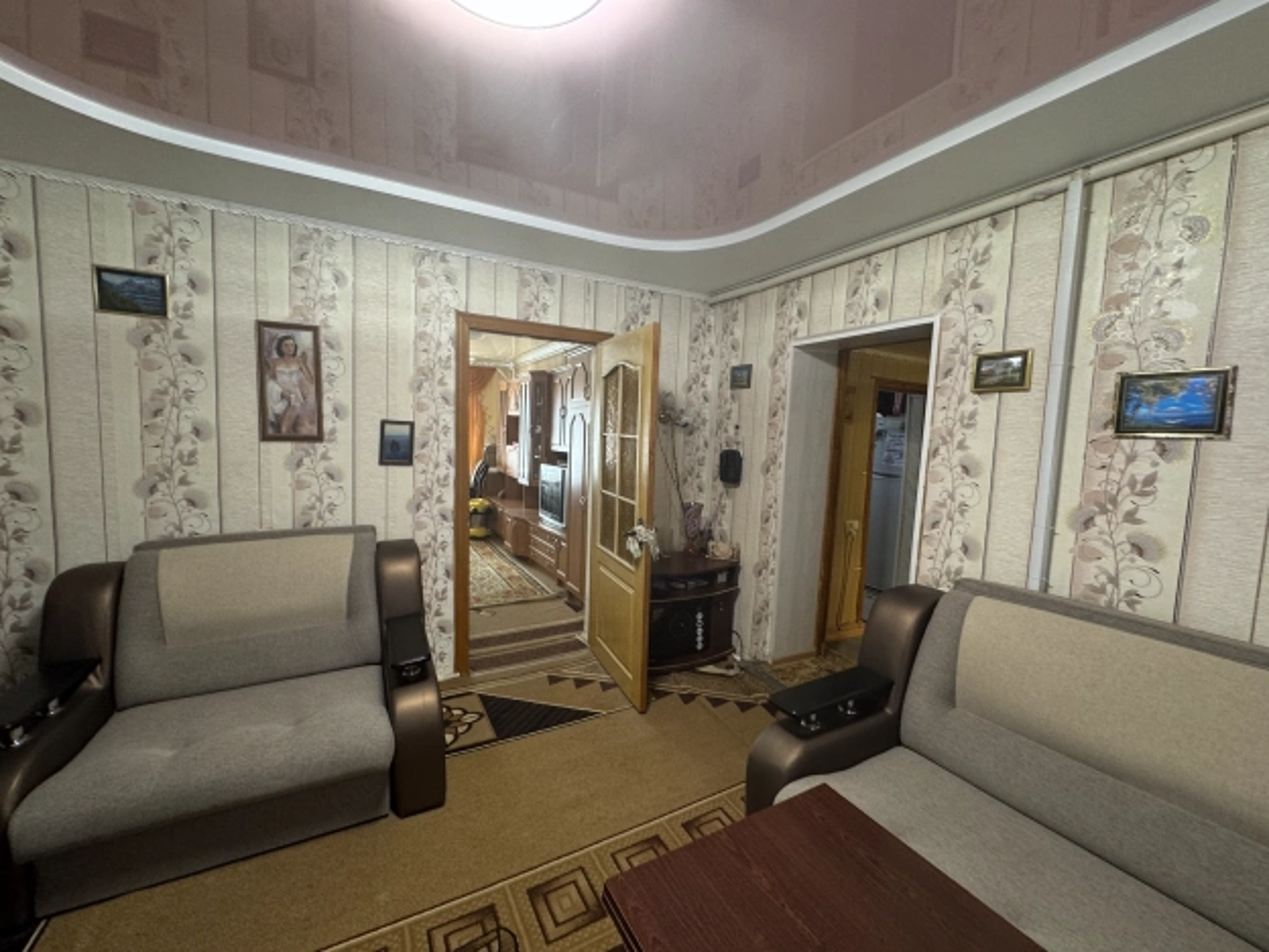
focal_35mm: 14
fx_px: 513
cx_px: 634
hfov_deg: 102.1
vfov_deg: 85.7
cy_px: 476
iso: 200
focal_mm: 2.22
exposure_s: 1/50
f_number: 2.2
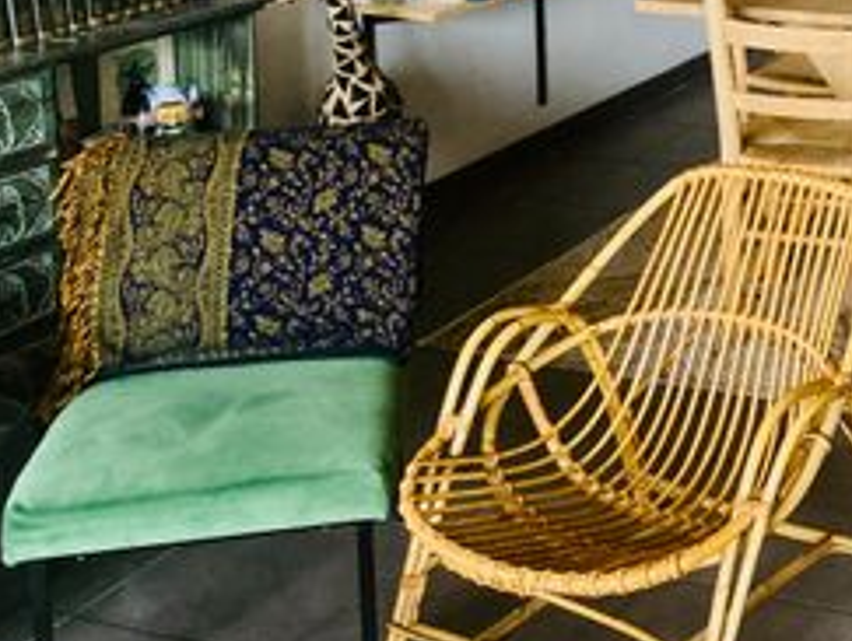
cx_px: 1013
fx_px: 1701
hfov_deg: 25.4
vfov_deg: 20.2
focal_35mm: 69
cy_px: -98
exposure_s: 1/60
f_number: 1.8
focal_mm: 3.99
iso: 200
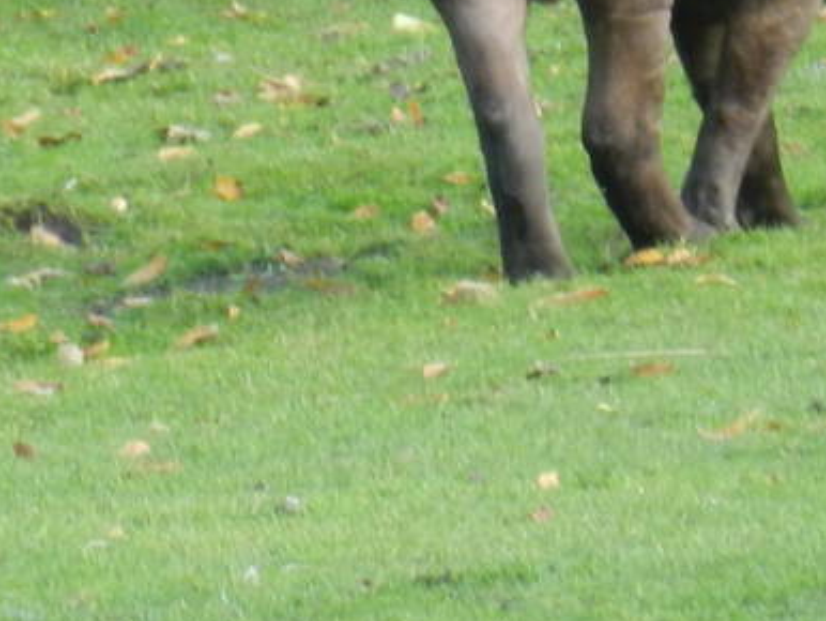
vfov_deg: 0.8
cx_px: 116
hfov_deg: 1.0
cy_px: 69
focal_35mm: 1930
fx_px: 46082
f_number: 5.7
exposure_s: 1/60
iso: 250
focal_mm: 82.9
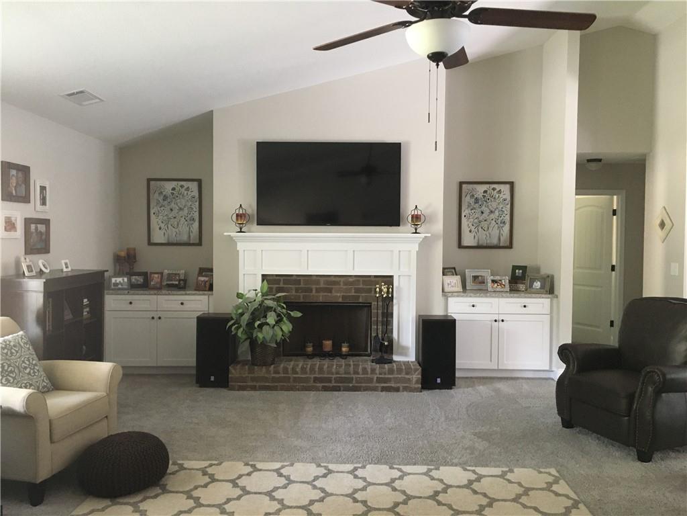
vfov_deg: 48.2
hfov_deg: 61.7
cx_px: 344
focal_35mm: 29
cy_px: 258
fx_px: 576
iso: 200
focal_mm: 4.15
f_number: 2.2
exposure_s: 1/17
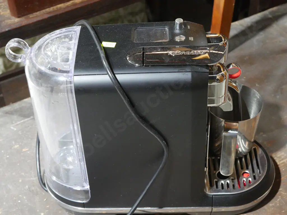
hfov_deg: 29.4
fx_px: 547
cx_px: 144
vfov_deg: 22.3
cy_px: 108
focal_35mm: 66
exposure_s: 1/60
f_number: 5.4
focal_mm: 33
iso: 3200
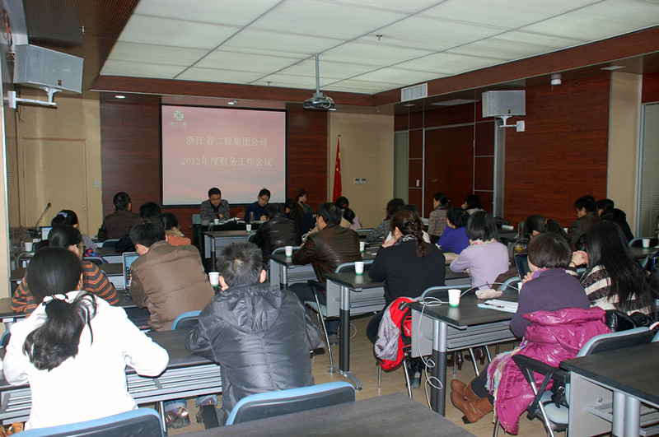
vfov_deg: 43.5
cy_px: 218
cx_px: 330
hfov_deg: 62.0
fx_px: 548
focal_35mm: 30
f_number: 3.8
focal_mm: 20
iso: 400
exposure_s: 1/60
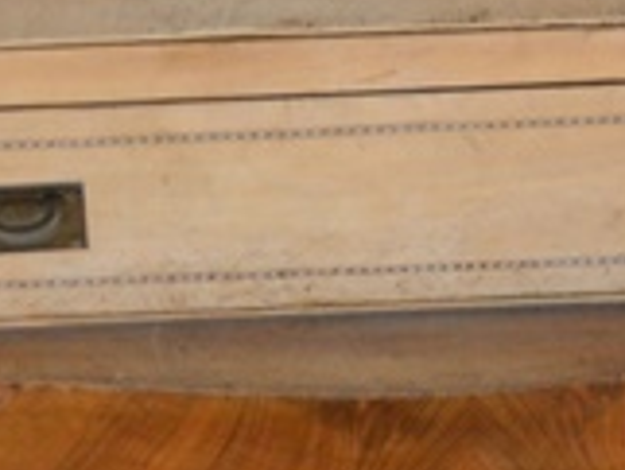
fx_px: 2815
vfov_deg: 9.5
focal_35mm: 156
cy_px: 31
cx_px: 380
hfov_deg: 12.7
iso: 2200
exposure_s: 1/30
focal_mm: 29
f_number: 4.5
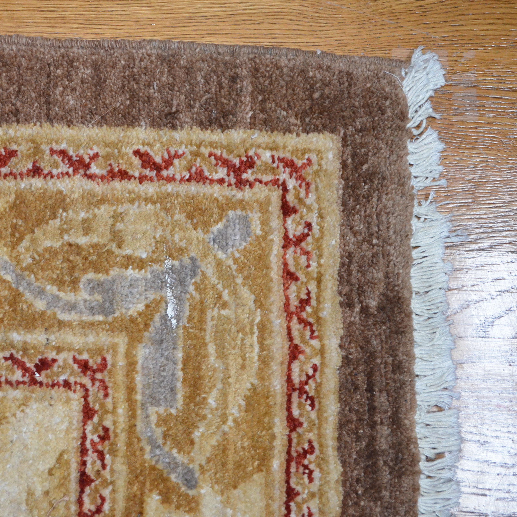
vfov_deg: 24.7
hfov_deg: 24.4
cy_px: 259
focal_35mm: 70
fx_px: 1183
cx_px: 145
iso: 3200
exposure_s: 1/60
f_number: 5
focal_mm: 36
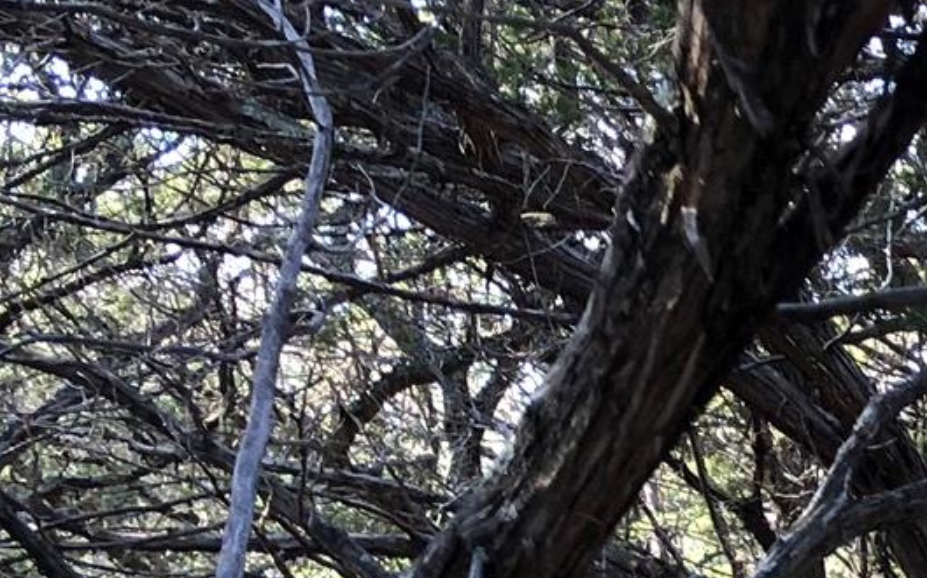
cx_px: 1752
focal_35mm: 115
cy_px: 603
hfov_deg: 15.2
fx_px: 2904
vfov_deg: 11.2
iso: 25
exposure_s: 1/40
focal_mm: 4
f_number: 1.8
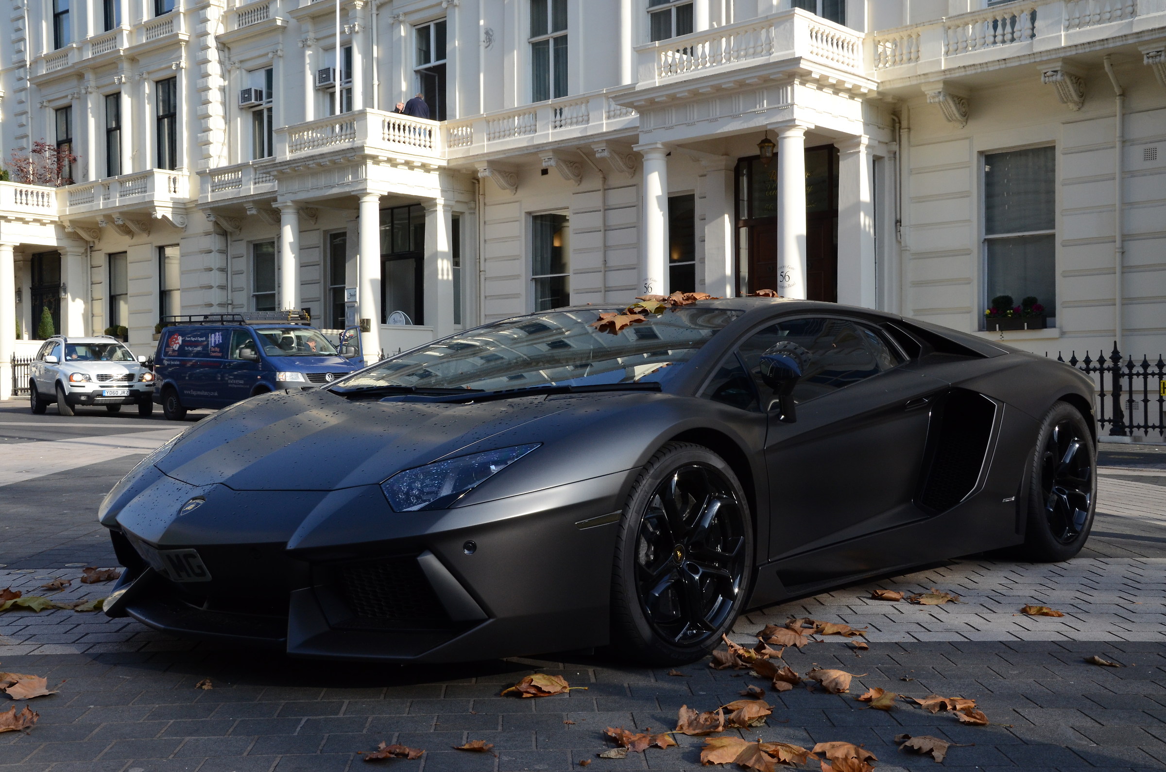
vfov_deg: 31.7
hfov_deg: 46.5
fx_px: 1357
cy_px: 386
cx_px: 583
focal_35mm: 42
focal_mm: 28
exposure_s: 1/400
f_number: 11
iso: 640
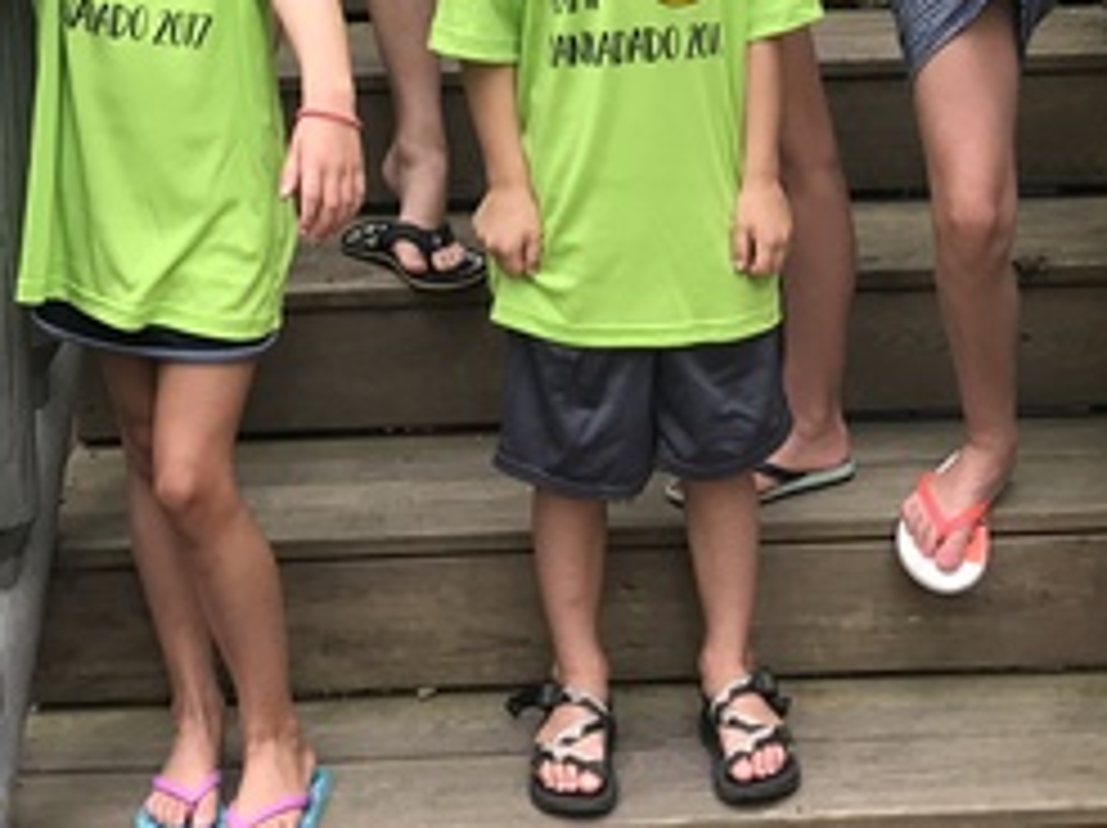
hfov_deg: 23.8
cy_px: -158
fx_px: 2620
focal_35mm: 82
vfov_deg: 17.2
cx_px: 693
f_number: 1.8
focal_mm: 3.99
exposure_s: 1/352
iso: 20
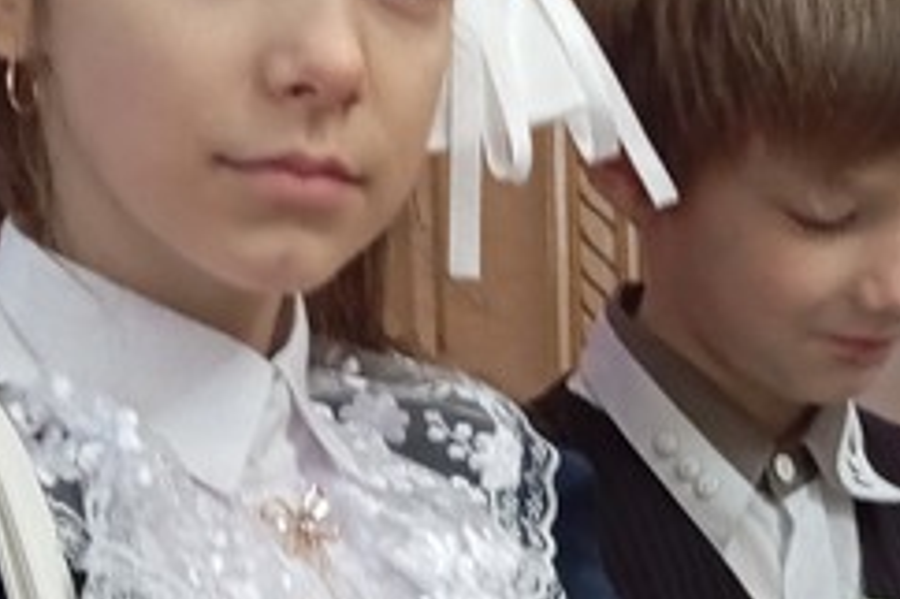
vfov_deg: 10.7
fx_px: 3073
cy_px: 900
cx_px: 919
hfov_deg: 16.3
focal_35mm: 123
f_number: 1.8
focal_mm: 4.25
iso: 531
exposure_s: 1/33.3
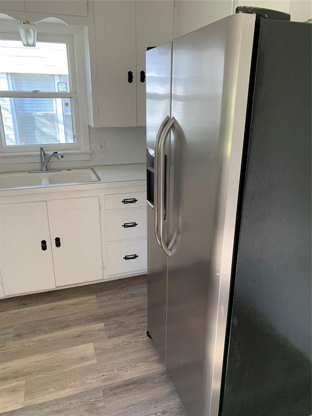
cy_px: 208
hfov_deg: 53.1
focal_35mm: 26
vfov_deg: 67.3
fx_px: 312
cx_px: 156
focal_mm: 4.25
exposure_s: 1/97
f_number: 1.8
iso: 100
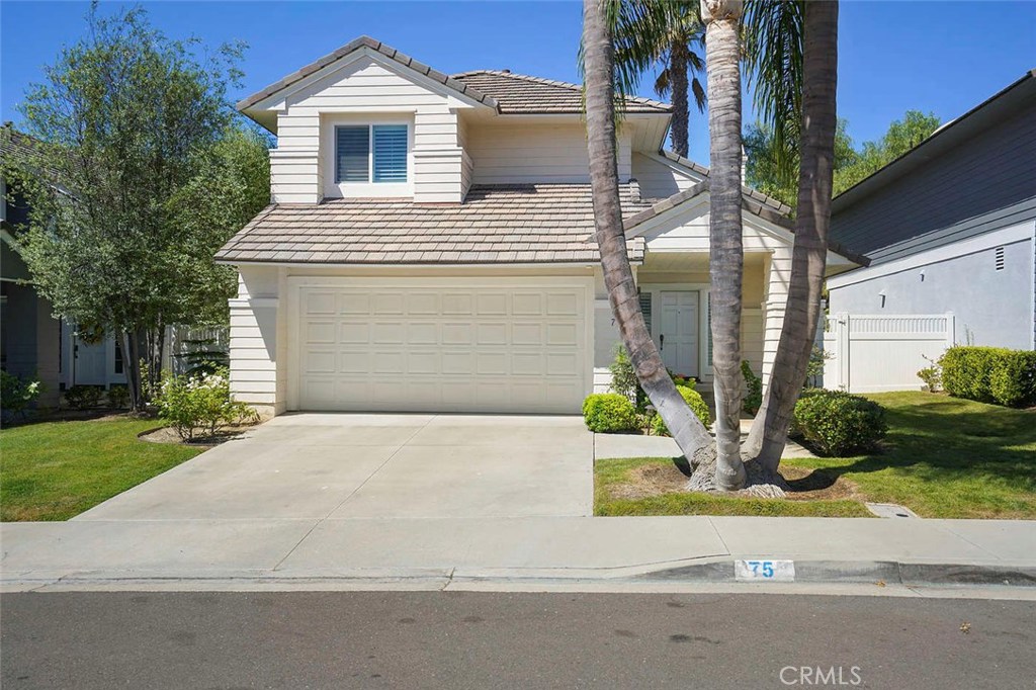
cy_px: 345
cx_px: 518
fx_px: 892
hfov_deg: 60.3
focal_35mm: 31
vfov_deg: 42.3
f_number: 11
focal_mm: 31
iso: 160
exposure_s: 1/200
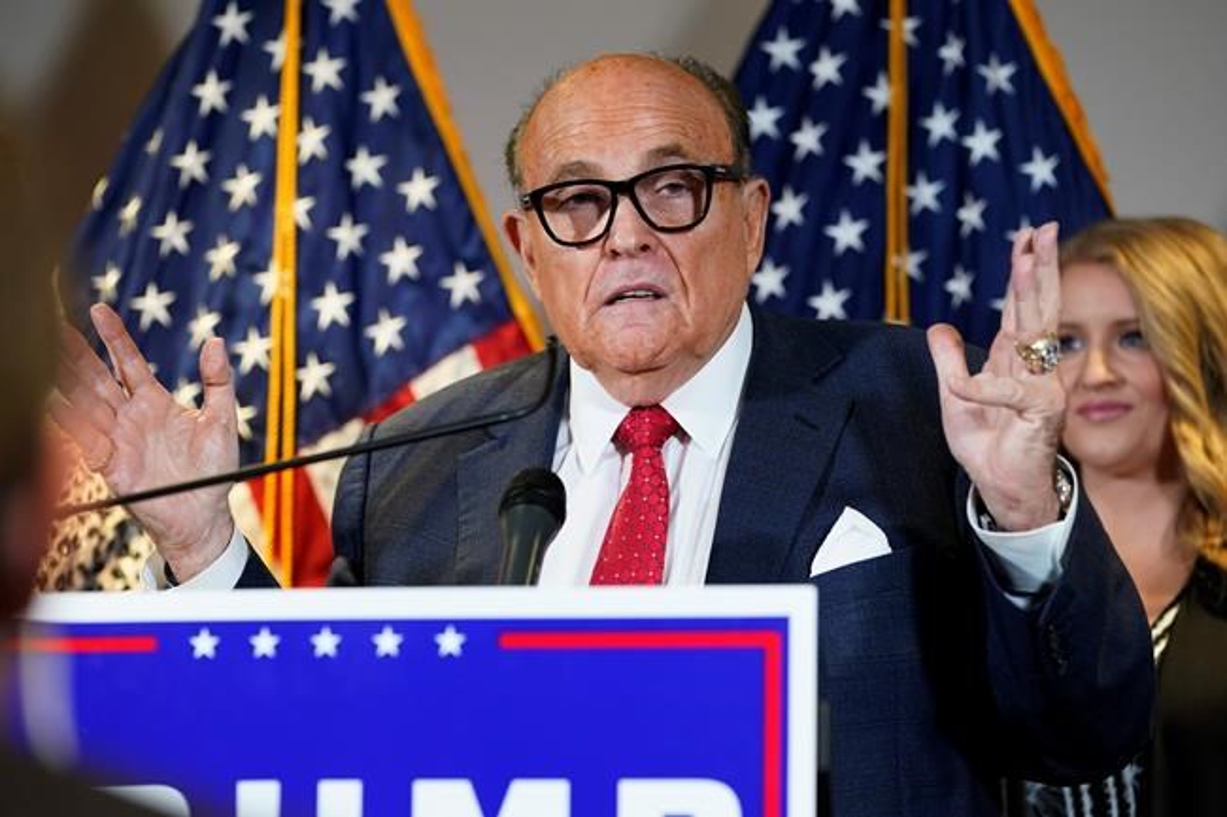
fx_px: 4157
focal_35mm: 122
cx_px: 614
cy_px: 408
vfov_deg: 11.2
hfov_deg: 16.8
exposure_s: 1/250
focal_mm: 122
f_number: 3.5
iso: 2000
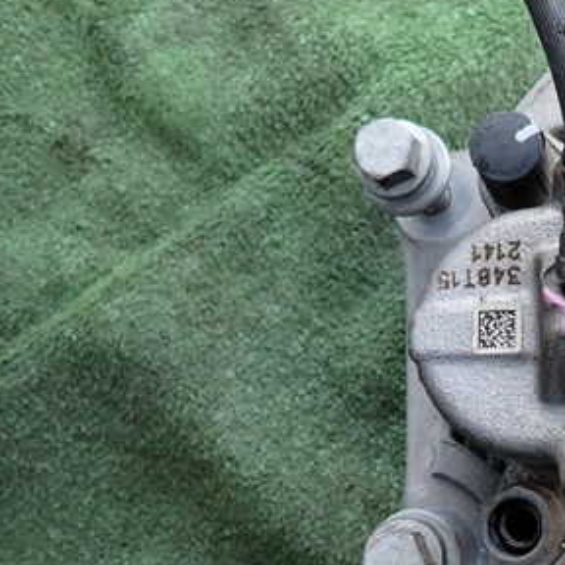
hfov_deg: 33.5
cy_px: 381
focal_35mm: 46
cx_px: 573
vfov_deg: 36.4
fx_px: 849
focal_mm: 4.5
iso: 100
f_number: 2
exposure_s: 1/160
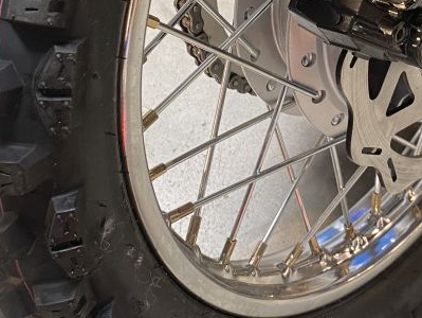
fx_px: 842
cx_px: 317
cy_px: -32
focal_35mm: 69
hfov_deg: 27.7
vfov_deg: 20.4
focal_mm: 4.25
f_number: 1.8
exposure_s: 1/50
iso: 100
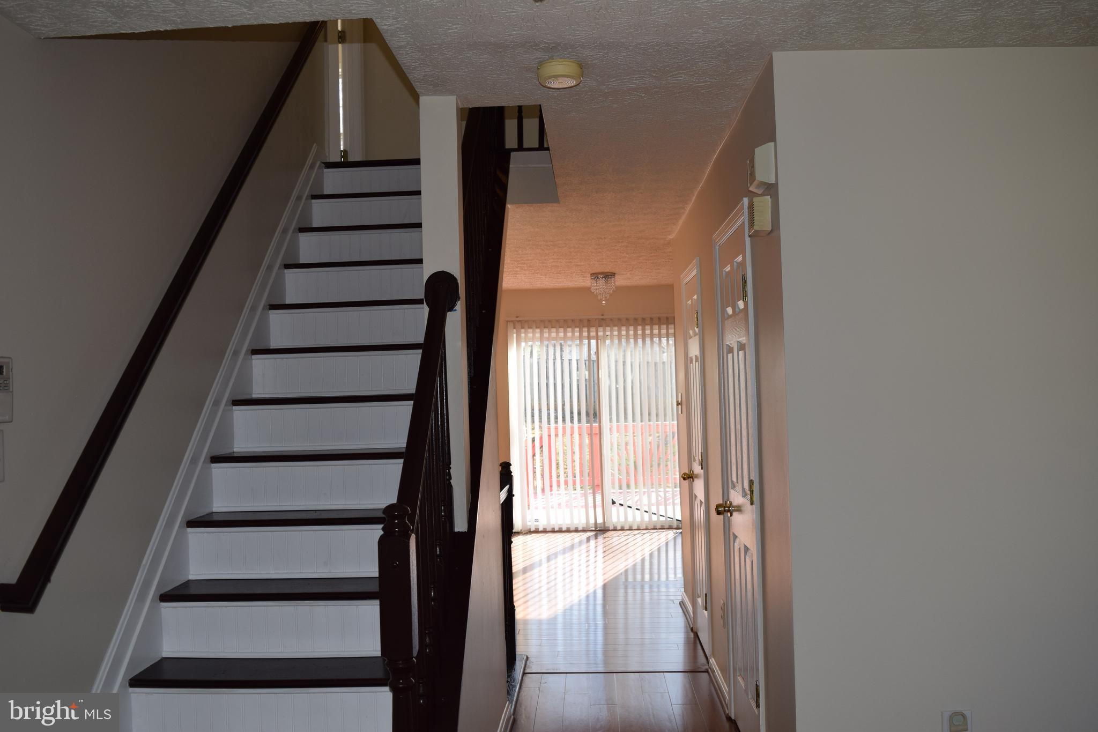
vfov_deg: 41.7
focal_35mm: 32
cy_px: 366
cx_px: 549
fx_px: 961
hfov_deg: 59.5
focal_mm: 21
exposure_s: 1/125
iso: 250
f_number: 5.6
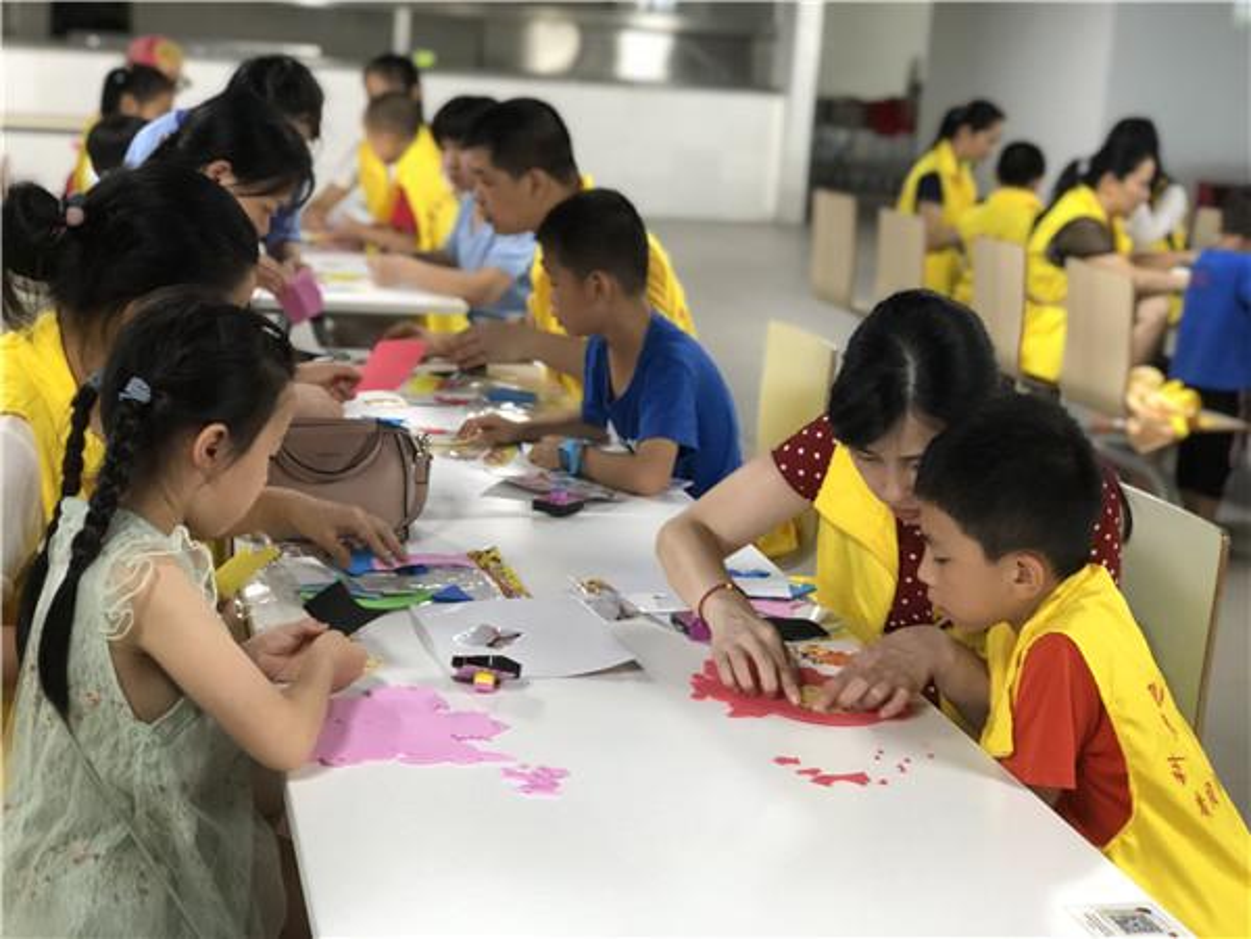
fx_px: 2060
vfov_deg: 25.7
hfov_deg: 33.8
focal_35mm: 57
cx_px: 626
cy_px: 470
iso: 640
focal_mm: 6.6
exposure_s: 1/50
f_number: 2.8
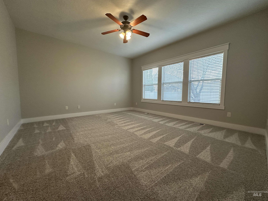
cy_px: 100
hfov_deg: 102.1
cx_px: 134
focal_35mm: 14
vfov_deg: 85.7
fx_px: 108
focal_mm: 2.22
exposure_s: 1/120
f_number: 2.2
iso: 200
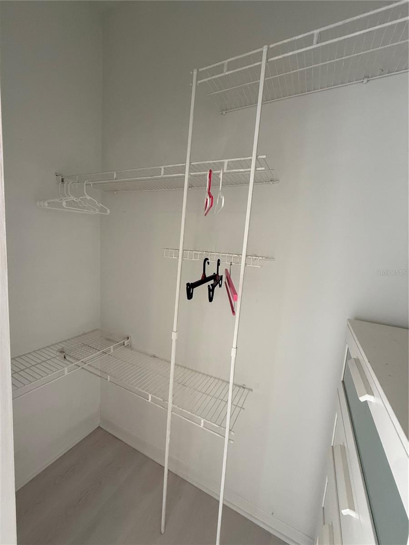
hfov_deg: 85.7
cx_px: 204
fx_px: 221
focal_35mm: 14
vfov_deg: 102.1
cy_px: 272
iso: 250
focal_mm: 2.22
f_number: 2.2
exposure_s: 1/99
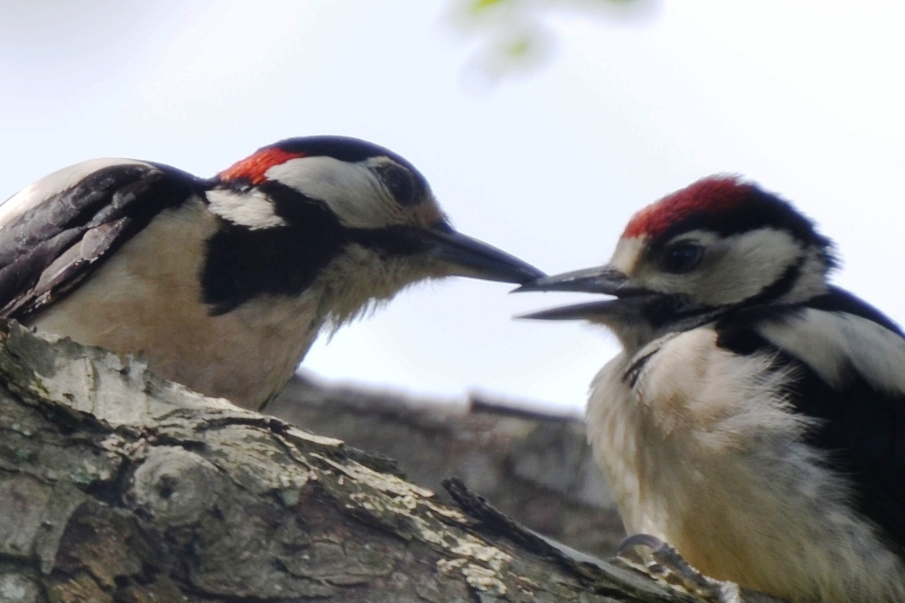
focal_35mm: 450
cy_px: 302
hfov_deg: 4.6
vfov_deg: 3.1
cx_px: 452
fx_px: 11312
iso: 100
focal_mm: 300
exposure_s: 1/200
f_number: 5.6
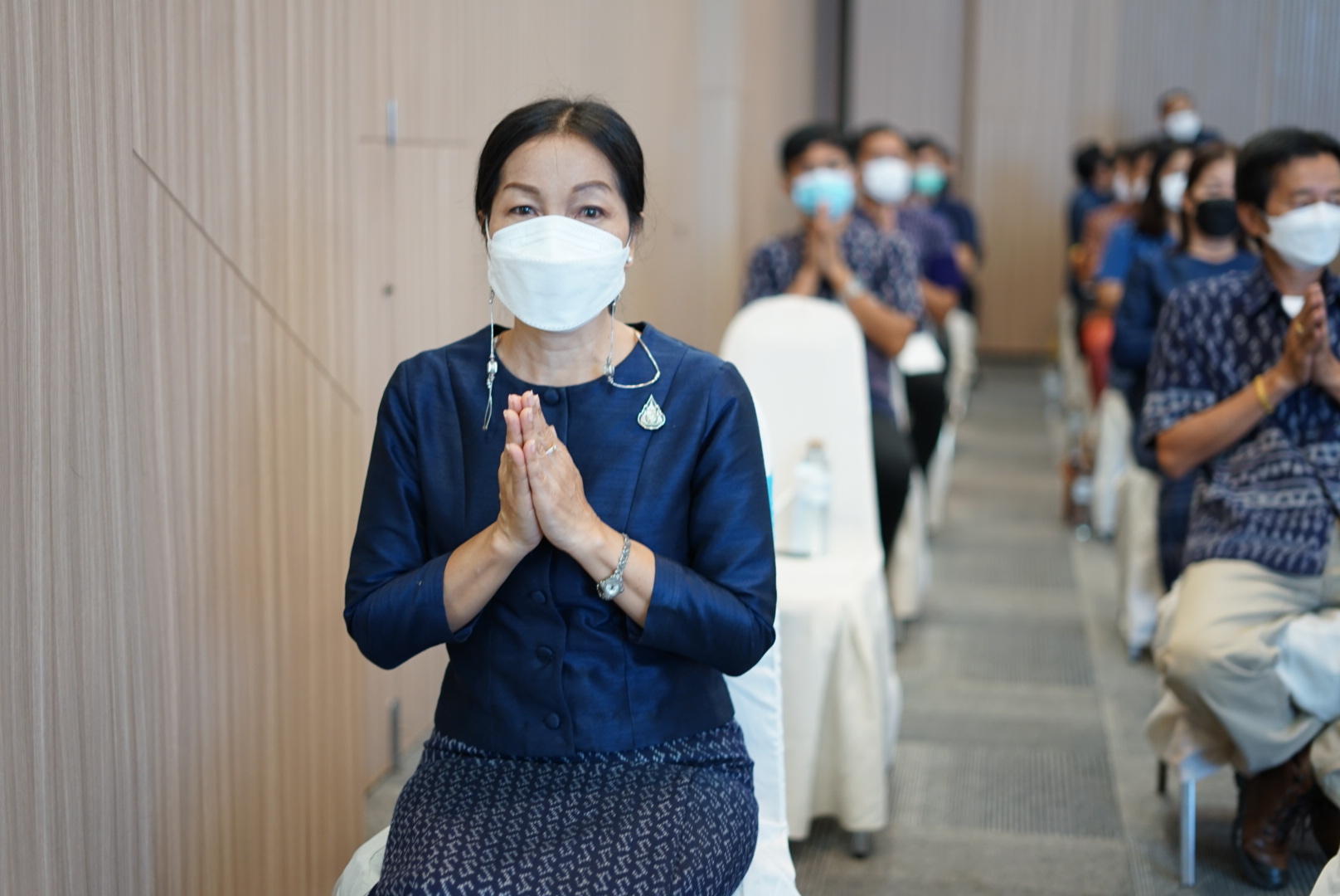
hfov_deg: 39.6
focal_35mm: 50
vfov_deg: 27.0
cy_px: 448
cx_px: 670
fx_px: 1862
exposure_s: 1/25
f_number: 1.8
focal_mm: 50
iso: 400
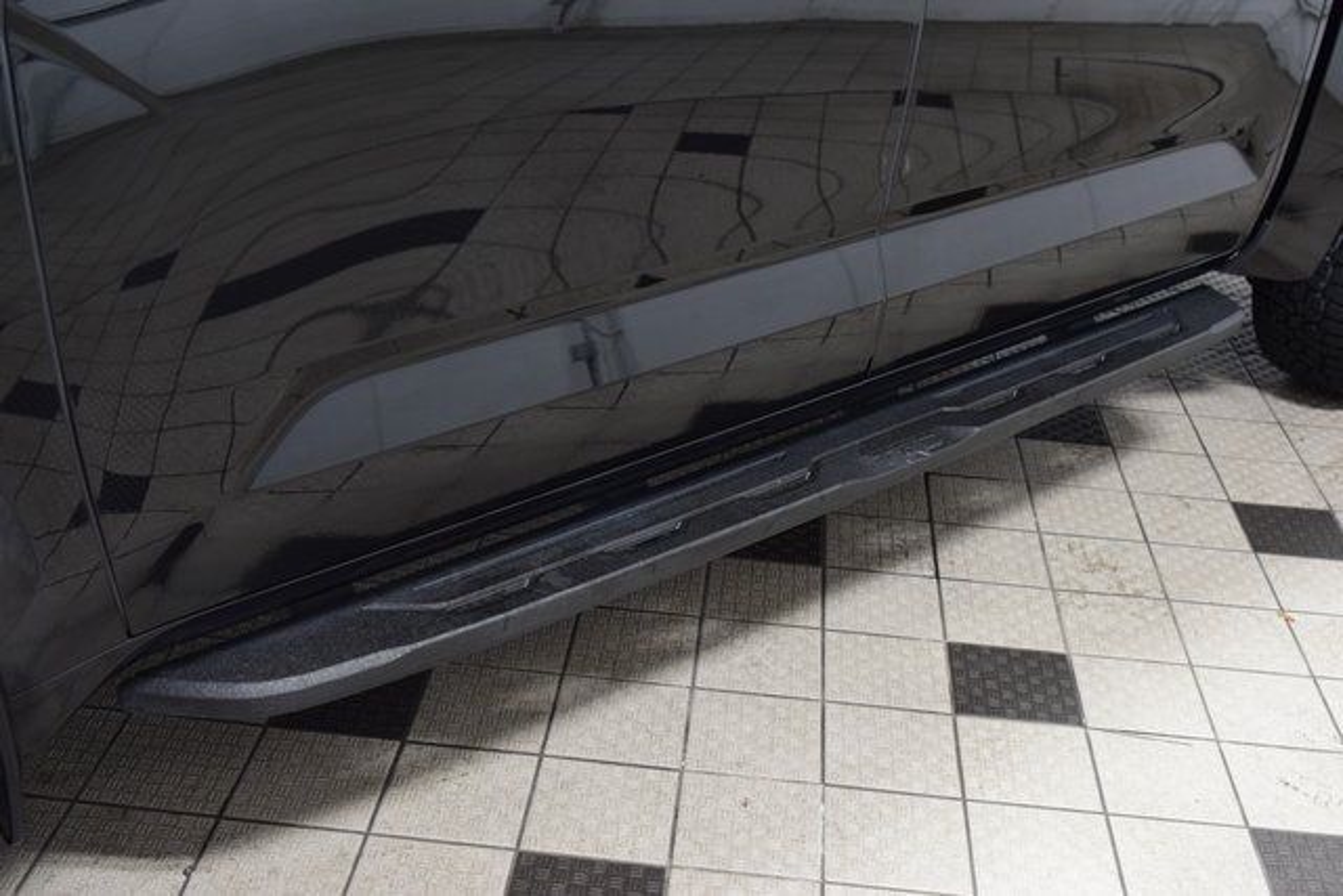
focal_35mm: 42
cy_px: 448
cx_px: 672
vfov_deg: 31.9
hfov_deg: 46.4
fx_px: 1567
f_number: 3.2
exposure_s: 1/60
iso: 1600
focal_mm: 28
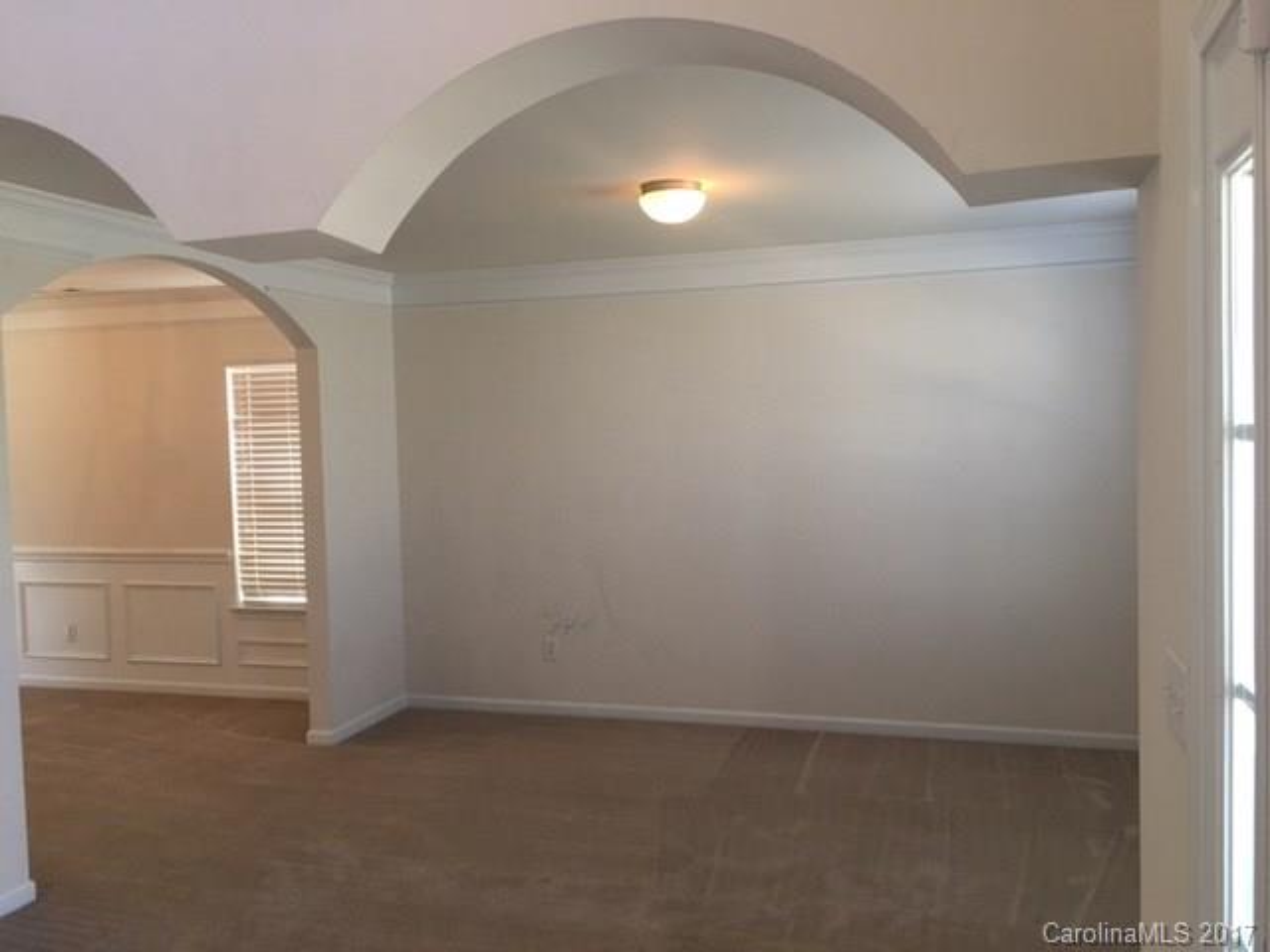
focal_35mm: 29
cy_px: 476
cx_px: 635
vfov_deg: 48.2
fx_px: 1064
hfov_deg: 61.7
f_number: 2.2
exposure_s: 1/30
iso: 40
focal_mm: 4.15
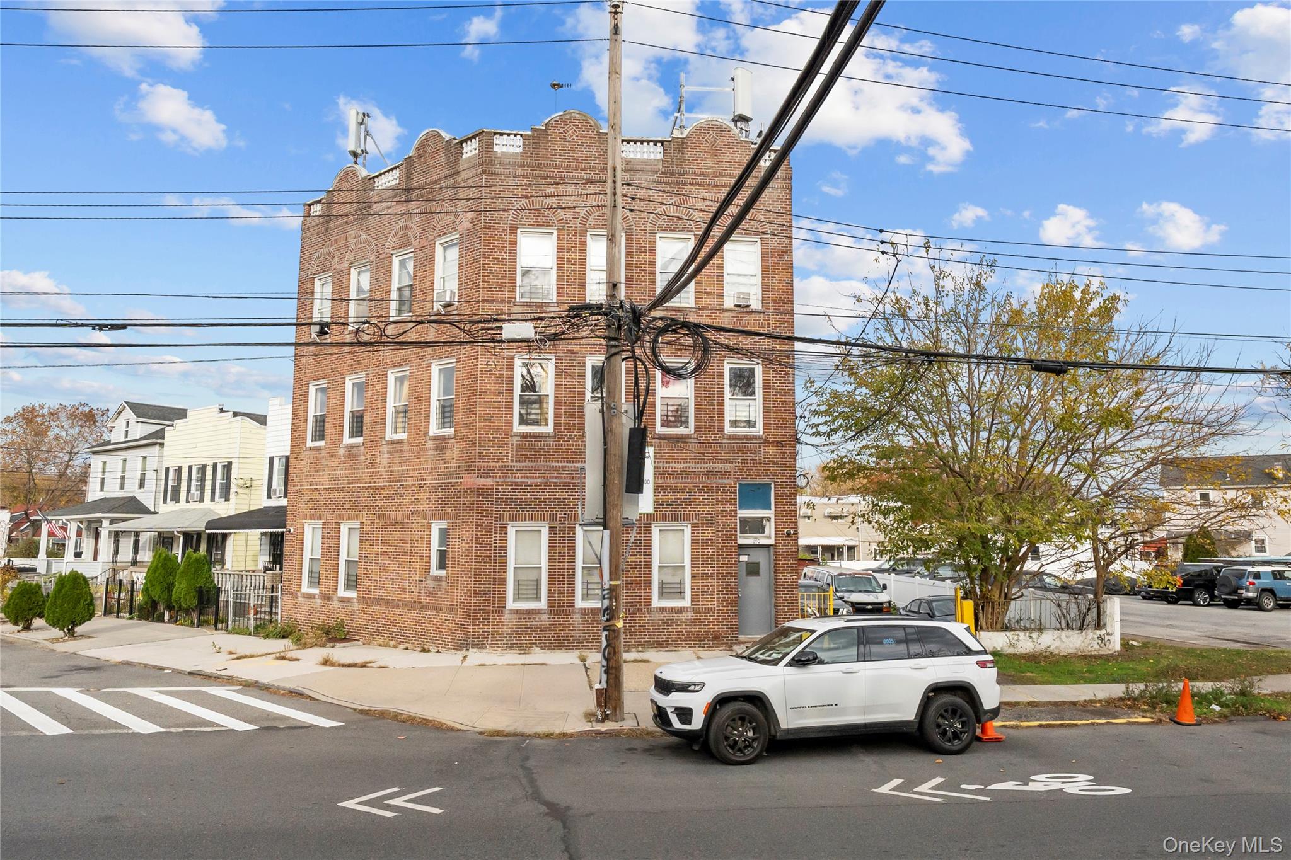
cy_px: 430
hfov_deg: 81.2
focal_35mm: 21
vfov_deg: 59.5
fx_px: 753
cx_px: 646
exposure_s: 1/1250
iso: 640
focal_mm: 14
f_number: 8
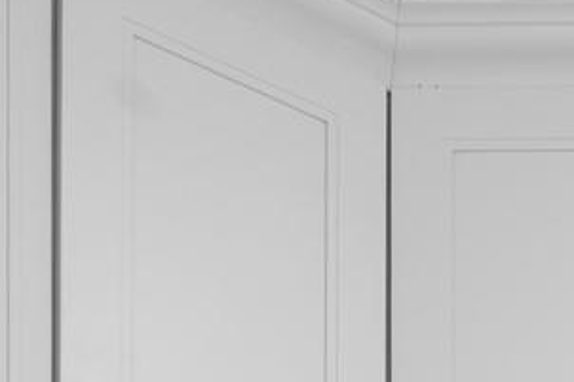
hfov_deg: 19.1
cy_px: 1058
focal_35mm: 95
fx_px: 1514
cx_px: 836
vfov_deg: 10.9
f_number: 10
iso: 640
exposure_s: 1/3
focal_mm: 14
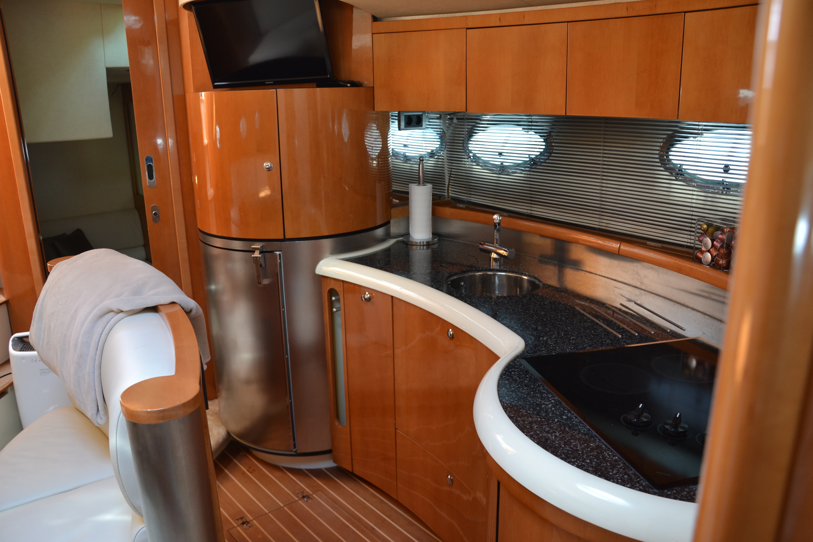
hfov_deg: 67.4
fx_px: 610
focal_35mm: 27
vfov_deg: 47.9
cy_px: 271
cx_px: 406
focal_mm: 18
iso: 400
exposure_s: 1/60
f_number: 4
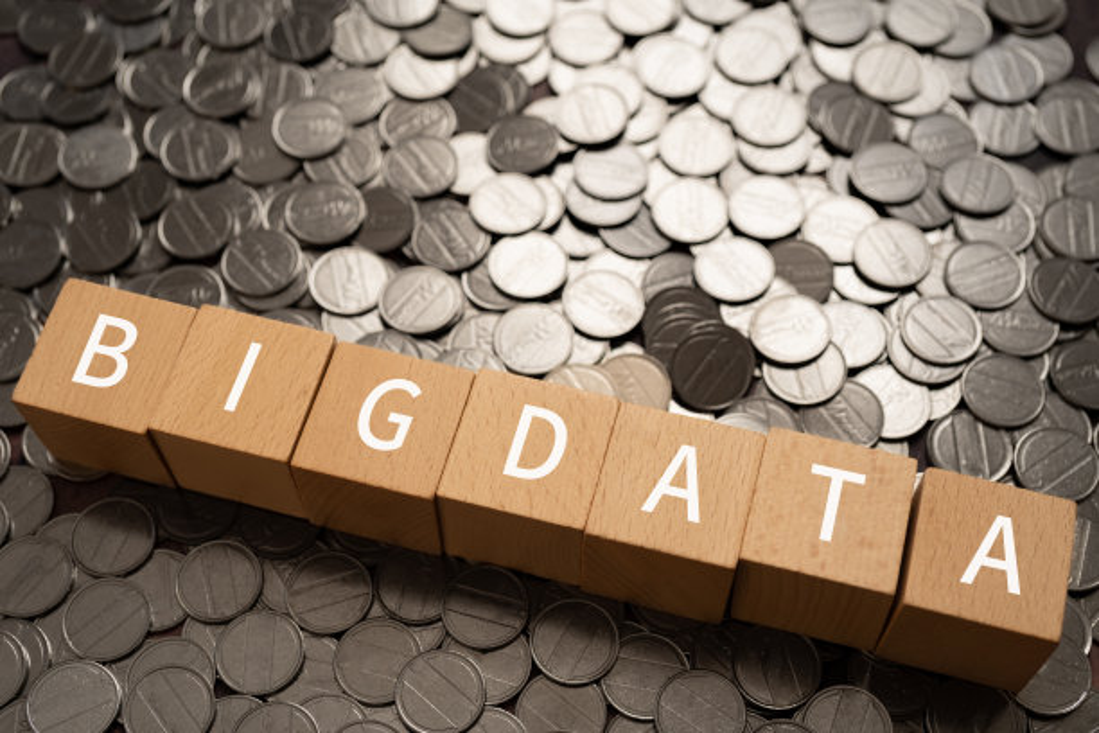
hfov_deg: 39.6
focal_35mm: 50
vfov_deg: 27.0
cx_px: 550
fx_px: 1526
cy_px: 366
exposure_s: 1/125
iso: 100
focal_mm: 50
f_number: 4.5
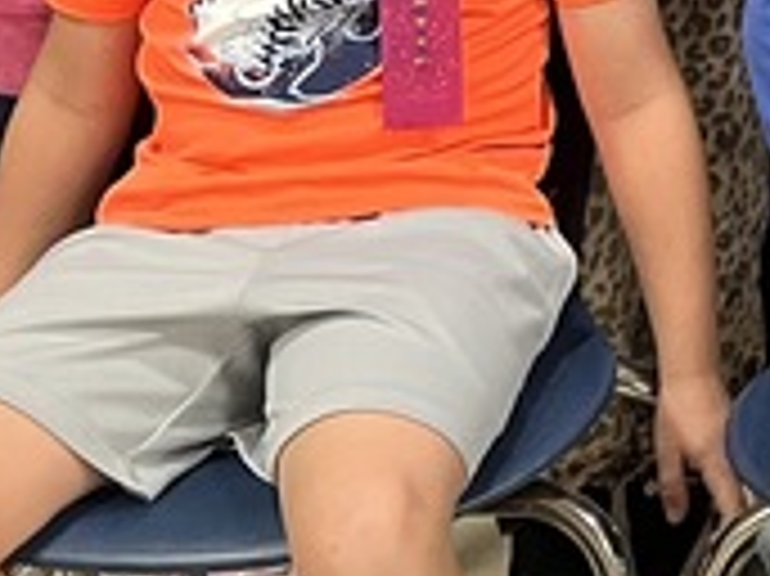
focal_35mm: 156
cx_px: 1400
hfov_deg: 11.7
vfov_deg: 9.2
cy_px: -297
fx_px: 3468
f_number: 1.6
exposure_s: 1/60
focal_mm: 5.1
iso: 250
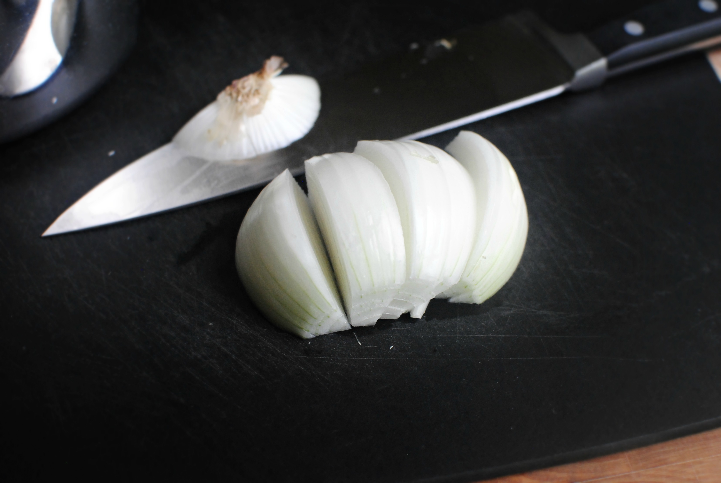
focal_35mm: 52
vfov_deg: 25.8
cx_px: 360
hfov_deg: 37.8
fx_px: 1053
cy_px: 242
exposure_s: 1/250
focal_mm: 35
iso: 800
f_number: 3.2
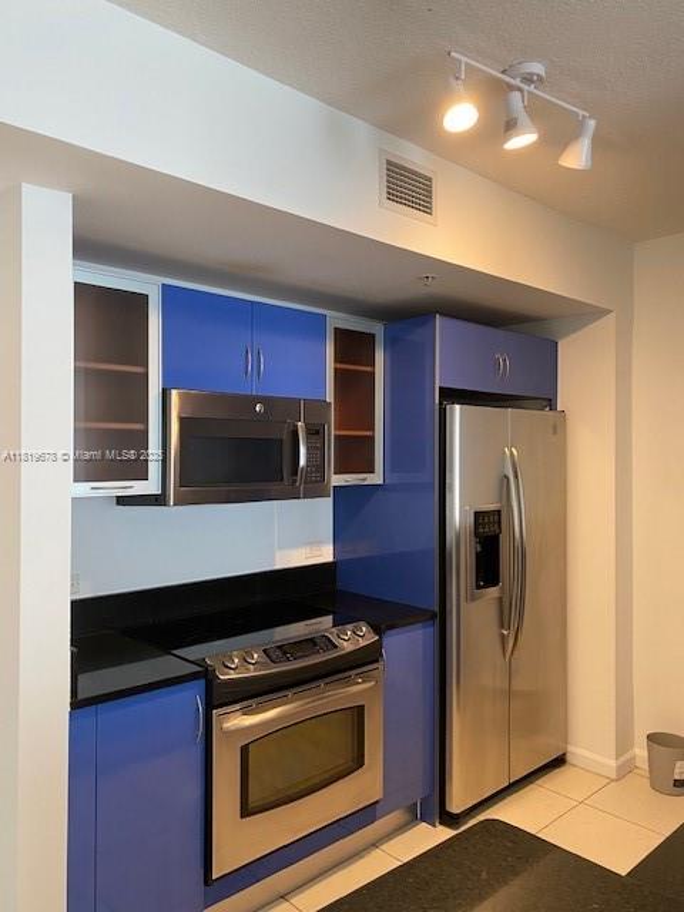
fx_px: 685
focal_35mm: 26
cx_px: 342
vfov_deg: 67.3
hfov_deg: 53.1
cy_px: 456
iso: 125
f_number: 1.8
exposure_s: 1/60
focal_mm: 4.25
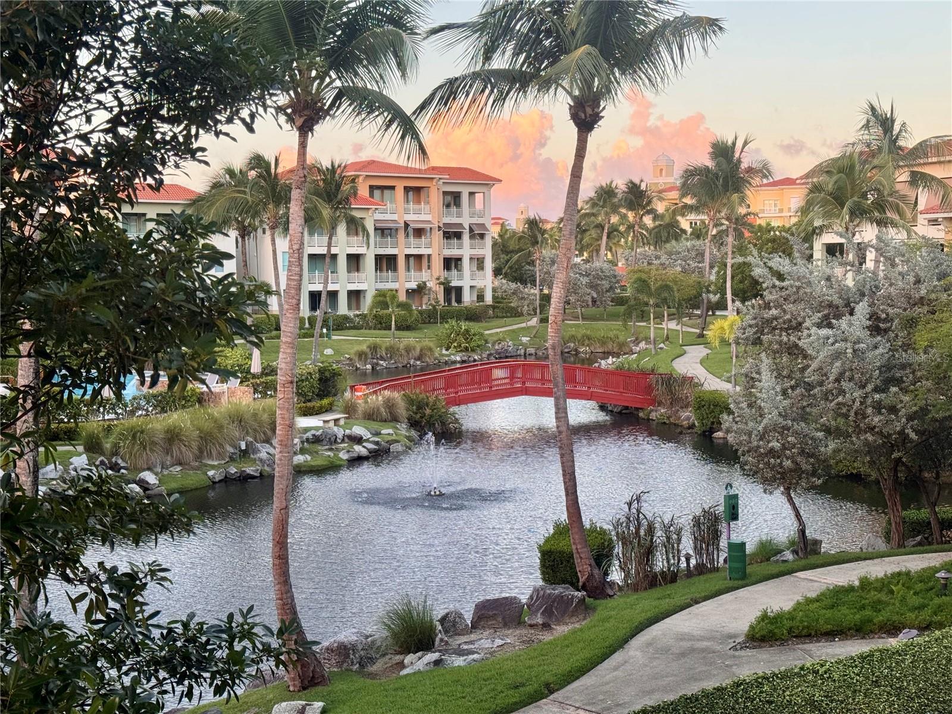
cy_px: 357
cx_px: 476
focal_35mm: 48
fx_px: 1320
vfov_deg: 30.3
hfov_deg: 39.7
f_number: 1.78
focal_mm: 6.76
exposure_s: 1/237
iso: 64
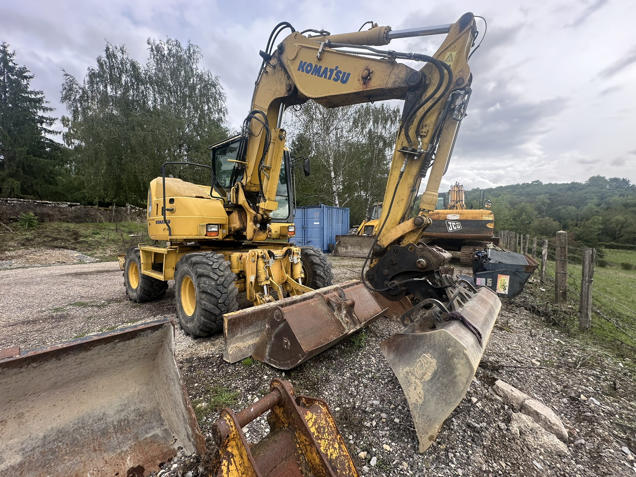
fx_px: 257
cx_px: 318
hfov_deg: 102.1
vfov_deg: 85.7
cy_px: 238
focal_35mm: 14
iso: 40
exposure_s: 1/406
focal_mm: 2.22
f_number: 2.2
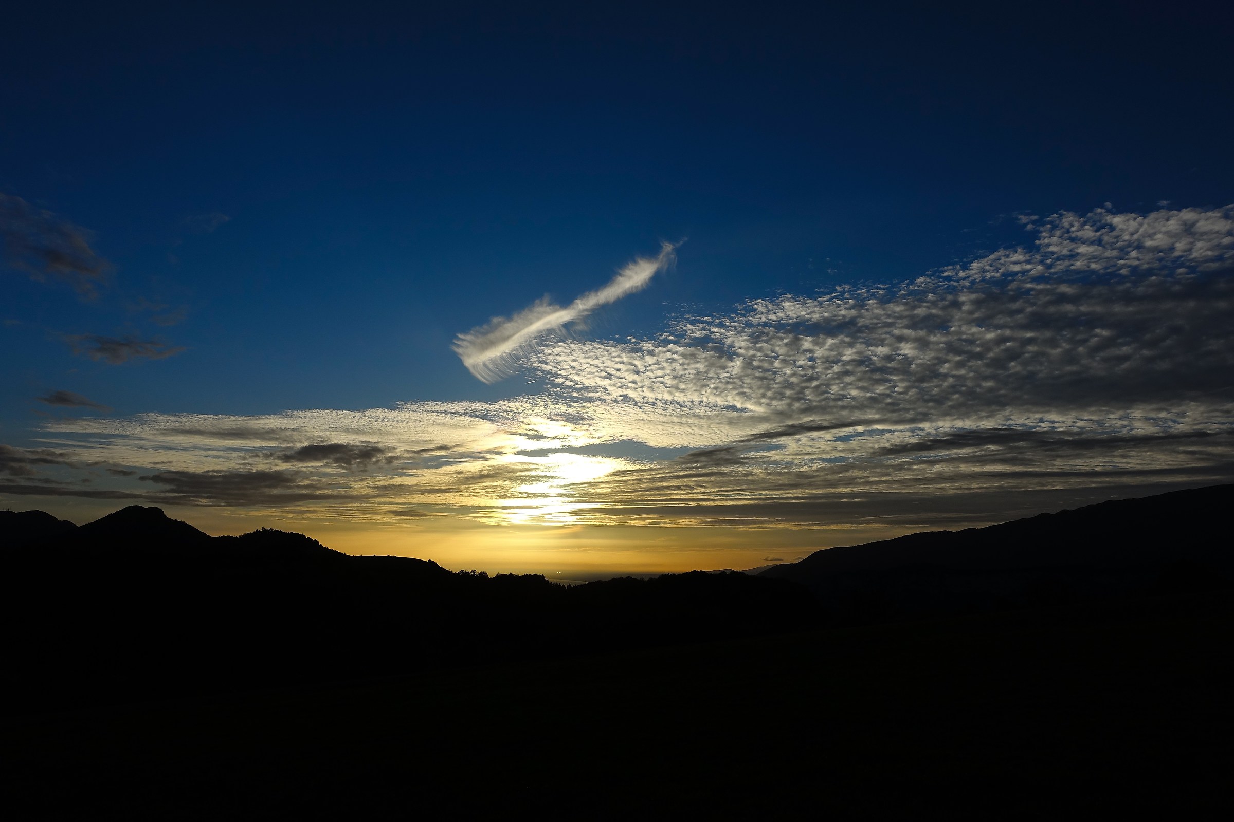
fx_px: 823
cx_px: 617
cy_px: 411
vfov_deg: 53.1
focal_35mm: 24
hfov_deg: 73.7
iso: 80
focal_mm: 8.8
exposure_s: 1/100
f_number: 6.3
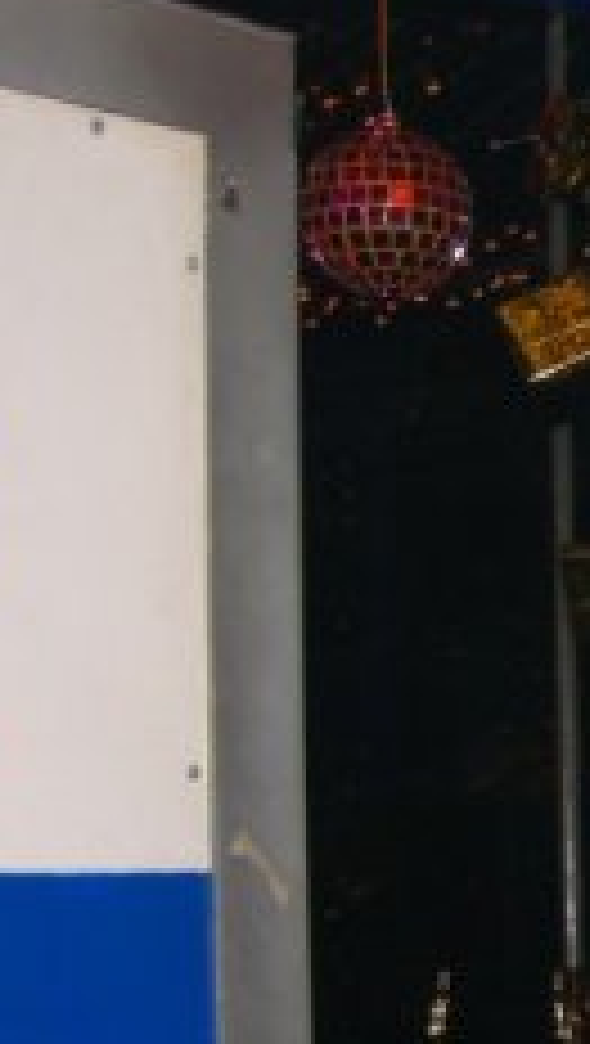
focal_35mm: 107
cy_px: 990
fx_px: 2967
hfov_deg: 10.5
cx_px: 1171
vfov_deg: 19.5
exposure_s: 1/60
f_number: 2.8
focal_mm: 7.9
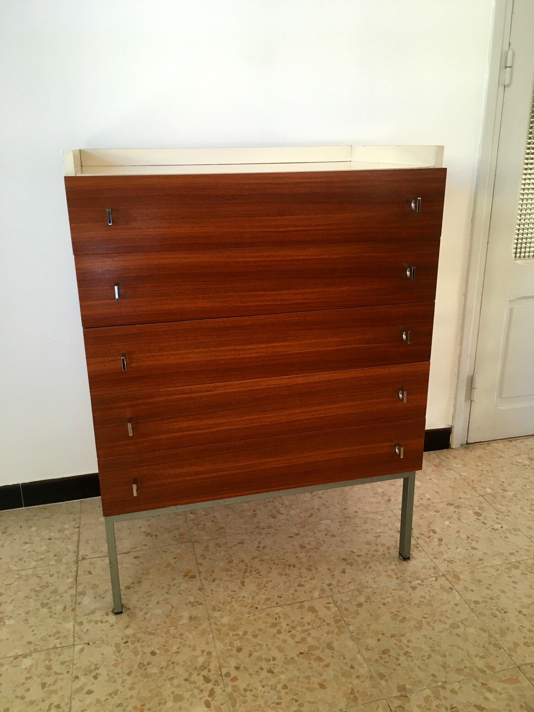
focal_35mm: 29
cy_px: 356
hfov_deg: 48.2
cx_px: 267
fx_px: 596
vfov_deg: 61.7
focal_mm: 4.15
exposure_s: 1/33
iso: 50
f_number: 2.2
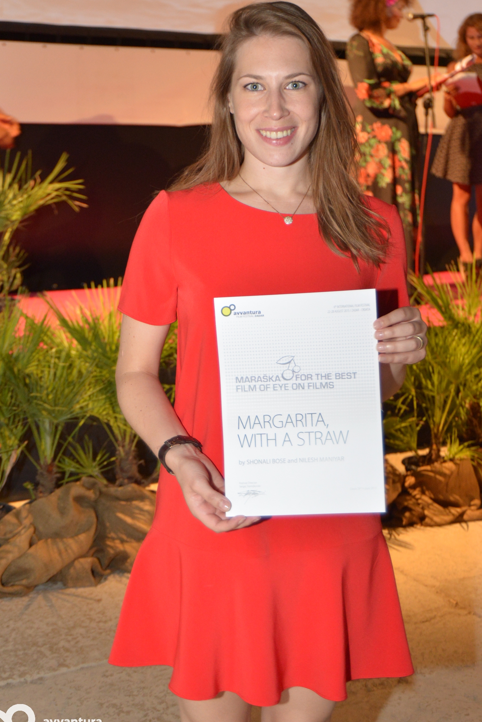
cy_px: 297
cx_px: 271
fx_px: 1164
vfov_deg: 34.4
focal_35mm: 58
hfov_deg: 23.4
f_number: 5
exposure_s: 1/50
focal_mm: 45
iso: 2000
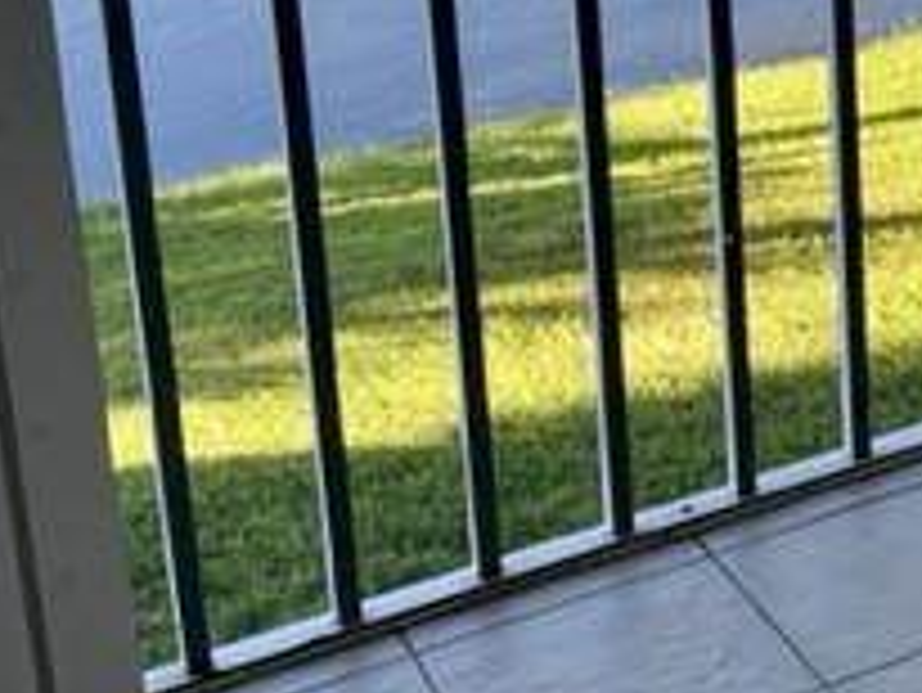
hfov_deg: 20.5
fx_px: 2159
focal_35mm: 81
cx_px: 1390
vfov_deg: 17.3
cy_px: -162
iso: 32
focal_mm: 4.2
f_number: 1.6
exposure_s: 1/126
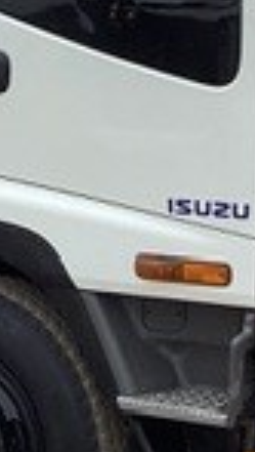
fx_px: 1762
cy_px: 237
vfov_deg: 14.6
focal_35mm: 147
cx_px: -101
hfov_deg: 8.1
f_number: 2.4
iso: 25
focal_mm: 3.3
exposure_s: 1/622
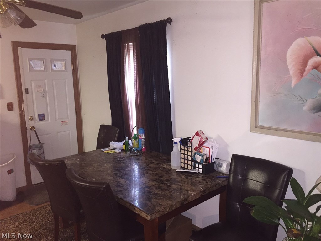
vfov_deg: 48.2
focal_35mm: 29
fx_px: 269
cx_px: 160
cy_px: 120
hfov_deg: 61.7
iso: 200
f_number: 2.2
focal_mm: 4.15
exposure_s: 1/16
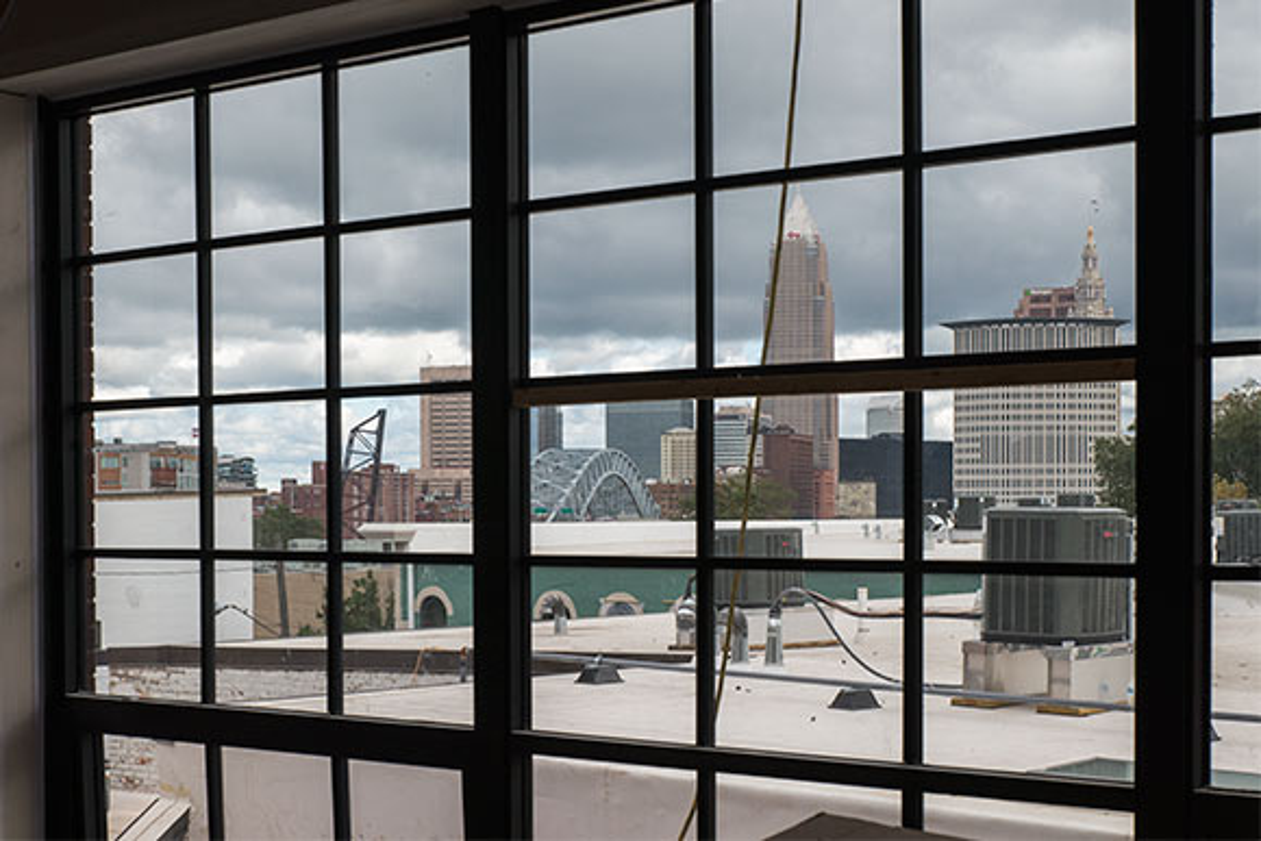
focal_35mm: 46
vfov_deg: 29.3
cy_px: 420
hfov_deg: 42.7
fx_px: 1612
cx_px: 630
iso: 200
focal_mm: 46
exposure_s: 1/350
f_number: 13
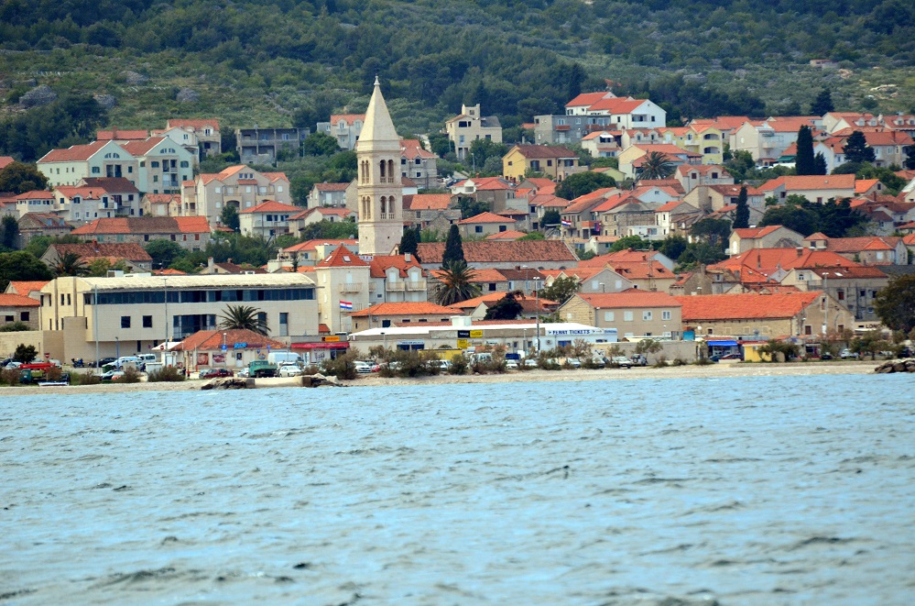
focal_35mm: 390
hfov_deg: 5.3
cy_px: 303
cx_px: 458
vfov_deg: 3.5
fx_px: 9889
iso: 800
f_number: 5.6
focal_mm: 260
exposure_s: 1/2500
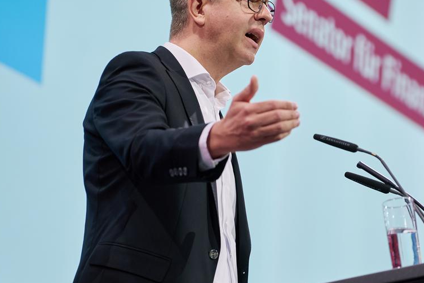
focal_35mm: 265
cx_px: 332
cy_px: 127
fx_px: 3120
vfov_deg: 5.2
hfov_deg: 7.8
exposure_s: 1/160
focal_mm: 123
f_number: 2.8
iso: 640
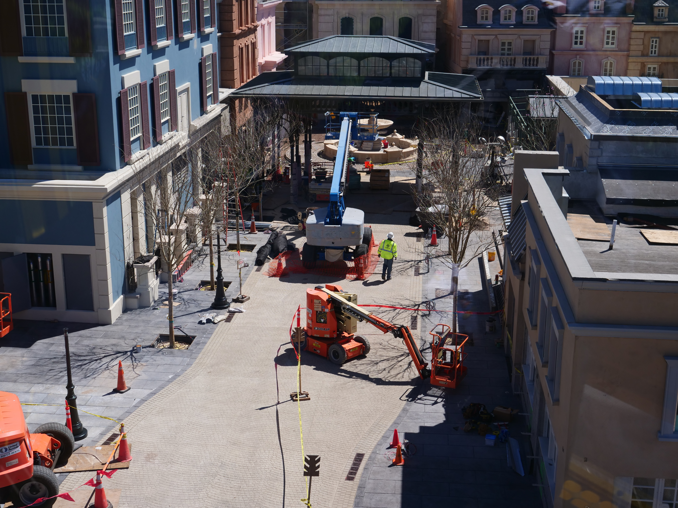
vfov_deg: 30.3
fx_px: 940
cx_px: 339
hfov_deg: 39.7
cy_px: 254
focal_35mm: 48
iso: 200
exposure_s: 1/500
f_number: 4
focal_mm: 24
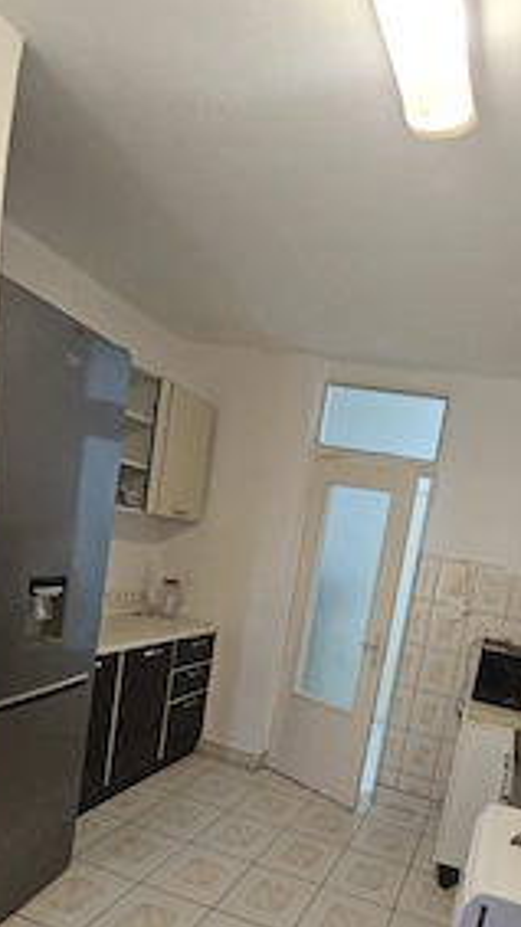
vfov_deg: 83.6
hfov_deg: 53.1
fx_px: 492
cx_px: 396
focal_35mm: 20
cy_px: 619
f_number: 2.2
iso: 500
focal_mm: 2.2
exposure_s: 1/70.9
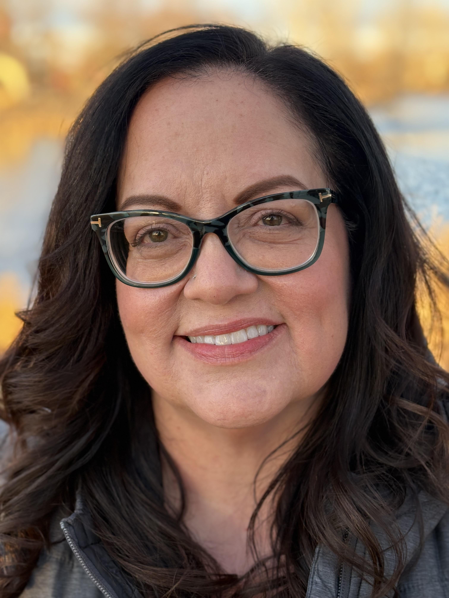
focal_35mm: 52
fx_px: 899
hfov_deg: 28.0
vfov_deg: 36.8
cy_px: 299
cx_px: 224
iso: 32
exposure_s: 1/140
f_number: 1.6
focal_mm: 5.96
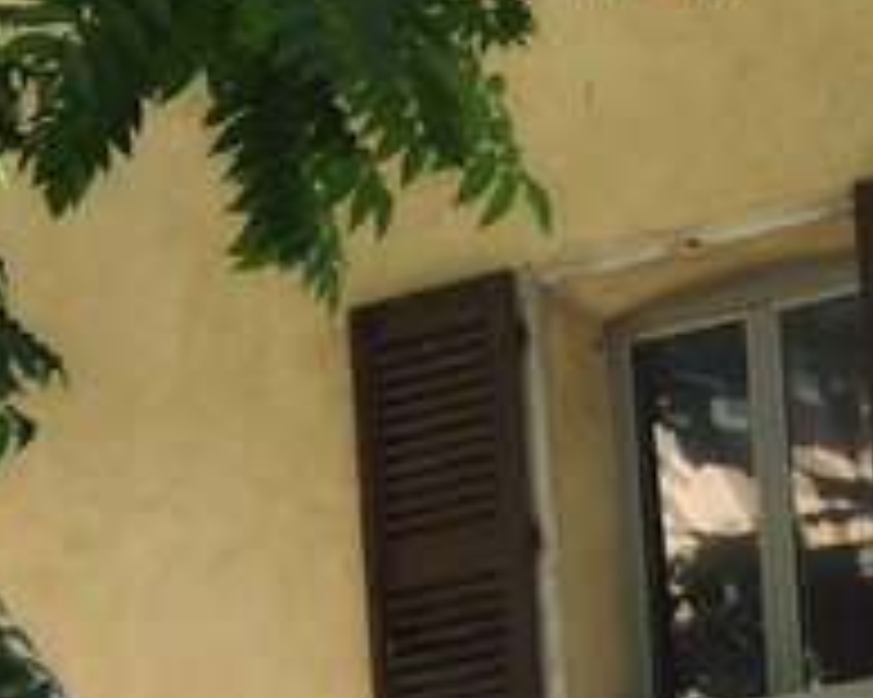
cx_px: -2349
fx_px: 7592
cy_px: 1184
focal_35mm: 294
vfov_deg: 5.2
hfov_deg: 5.8
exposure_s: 1/160
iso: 400
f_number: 10
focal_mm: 38
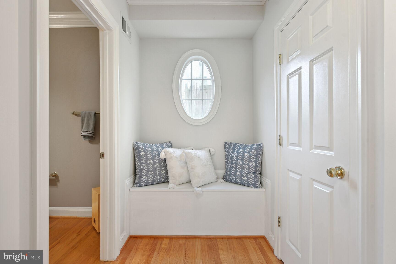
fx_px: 187
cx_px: 198
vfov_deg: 70.4
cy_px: 132
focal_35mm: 17
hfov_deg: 93.3
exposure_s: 1/13
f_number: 8
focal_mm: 17
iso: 200
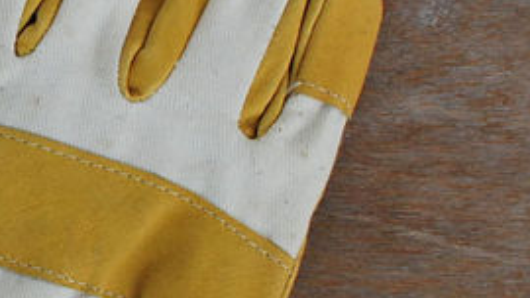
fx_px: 2867
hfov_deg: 10.2
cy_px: 201
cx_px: -259
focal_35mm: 204
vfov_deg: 6.0
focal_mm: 35
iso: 800
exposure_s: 1/2000
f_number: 4.5
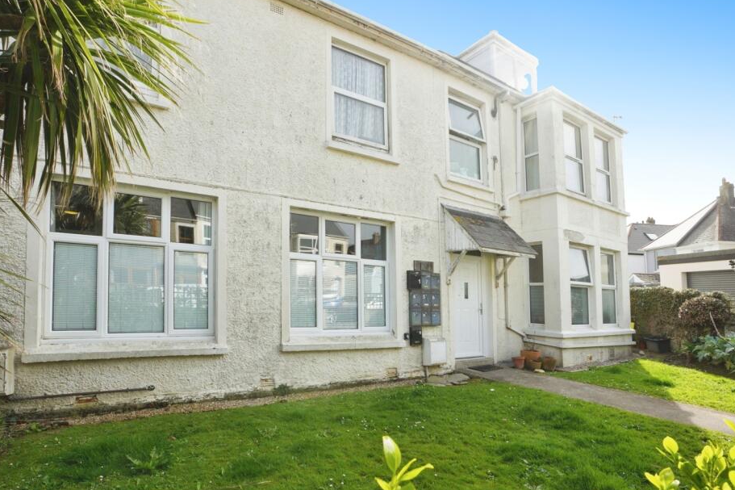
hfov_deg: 89.7
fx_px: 367
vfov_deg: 67.3
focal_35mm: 18
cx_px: 408
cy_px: 254
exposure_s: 1/1600
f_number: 9
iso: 2000
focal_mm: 16
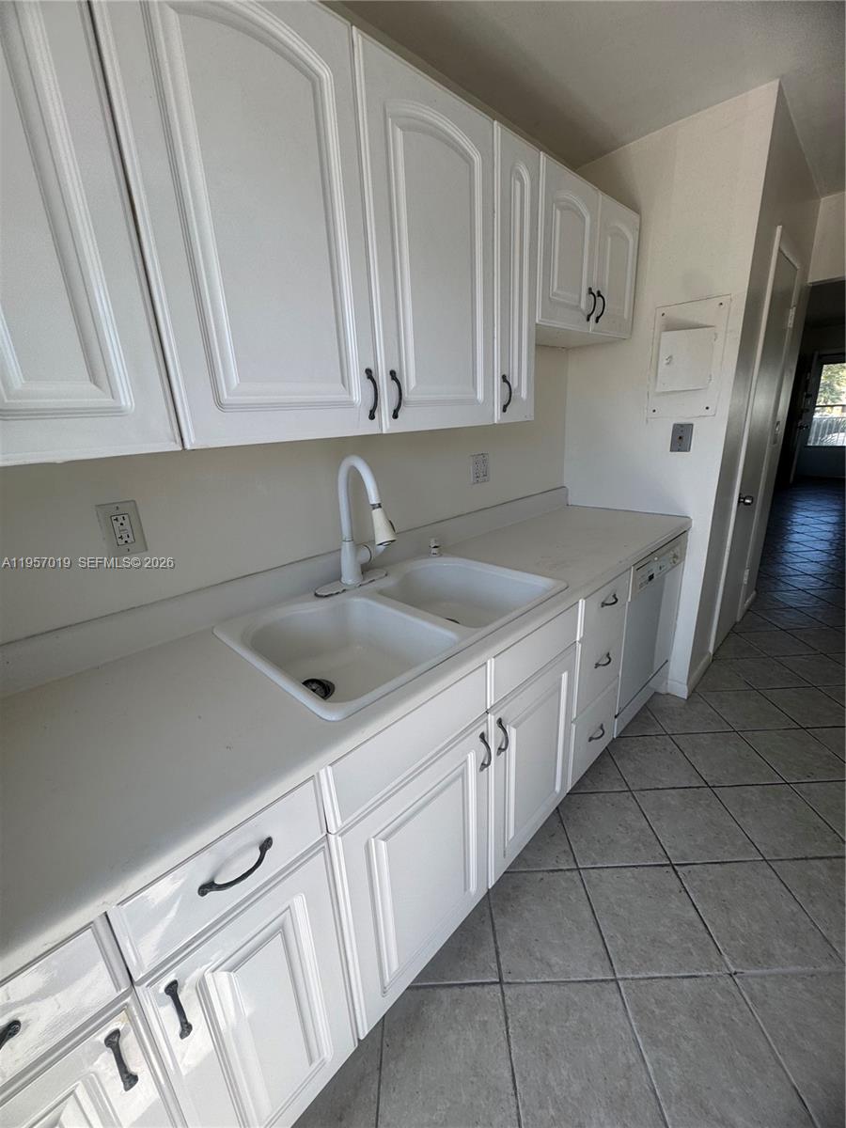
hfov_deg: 85.7
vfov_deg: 102.1
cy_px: 564
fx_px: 456
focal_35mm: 14
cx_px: 423
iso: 40
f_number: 2.2
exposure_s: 1/232
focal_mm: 2.22
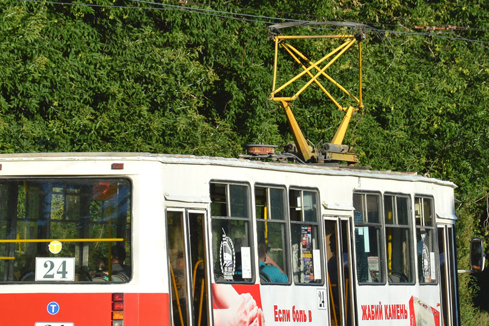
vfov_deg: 4.7
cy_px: 201
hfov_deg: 7.0
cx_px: 211
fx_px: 3979
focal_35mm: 293
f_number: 7.1
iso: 100
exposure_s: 1/320
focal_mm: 105
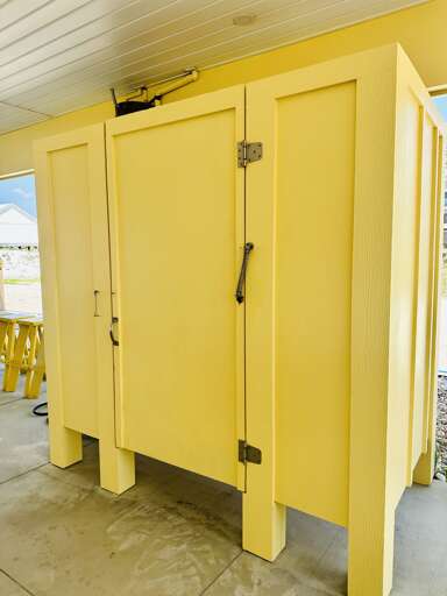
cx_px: 224
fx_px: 413
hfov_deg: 56.8
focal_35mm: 24
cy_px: 298
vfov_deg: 71.6
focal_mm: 6.86
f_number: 1.78
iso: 80
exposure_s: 1/1289
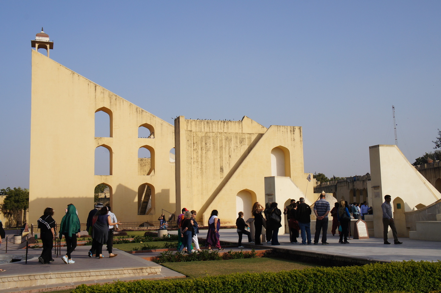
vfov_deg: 30.8
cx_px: 220
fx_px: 532
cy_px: 146
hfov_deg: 45.0
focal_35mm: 44
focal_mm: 29
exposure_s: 1/320
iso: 200
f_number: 13
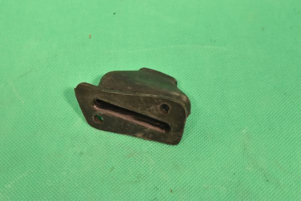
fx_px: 690
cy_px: 100
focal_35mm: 82
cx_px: 150
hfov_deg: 24.6
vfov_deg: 16.6
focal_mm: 55
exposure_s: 1/100
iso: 1600
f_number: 11
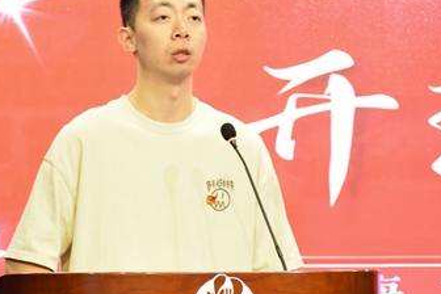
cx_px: 170
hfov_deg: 12.9
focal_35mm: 160
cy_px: 118
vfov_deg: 8.6
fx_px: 1956
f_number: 5
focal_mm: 75
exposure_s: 1/30
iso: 1000
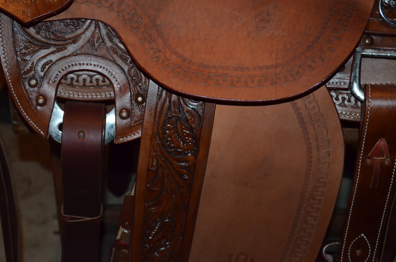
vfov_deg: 18.8
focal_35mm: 72
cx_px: 198
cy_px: 131
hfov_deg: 28.1
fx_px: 790
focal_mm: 48
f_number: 5.6
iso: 3200
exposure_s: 1/60
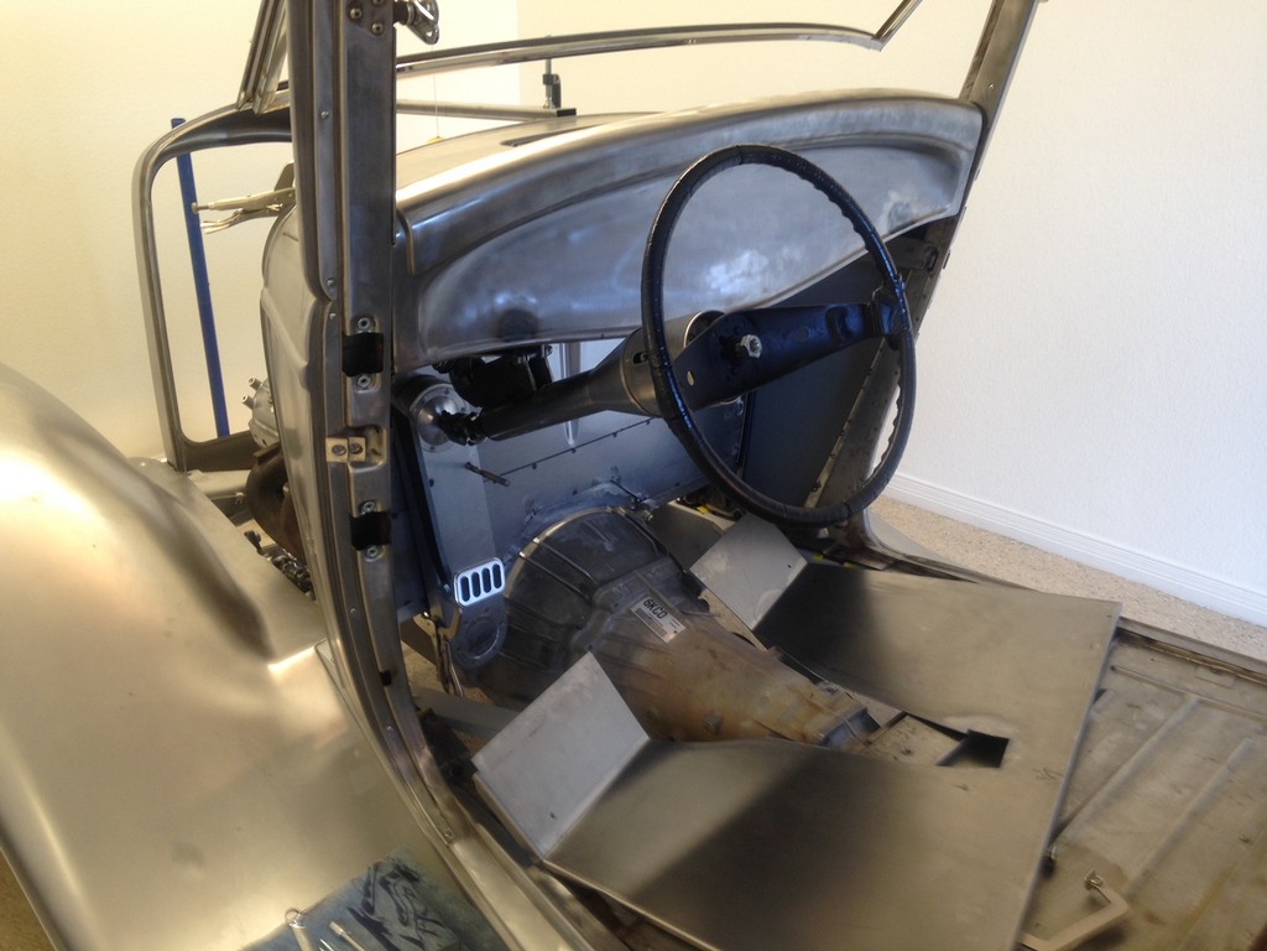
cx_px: 634
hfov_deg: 55.4
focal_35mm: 33
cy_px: 476
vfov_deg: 42.9
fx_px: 1208
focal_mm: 4.12
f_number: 2.4
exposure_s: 1/20
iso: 50
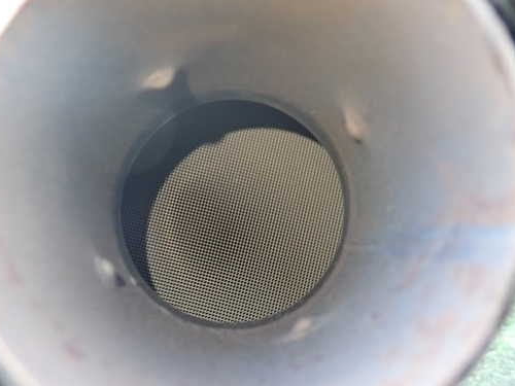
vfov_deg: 46.8
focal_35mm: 30
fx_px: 446
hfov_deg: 59.7
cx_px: 218
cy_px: 190
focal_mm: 4.5
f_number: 2
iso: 200
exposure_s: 1/30
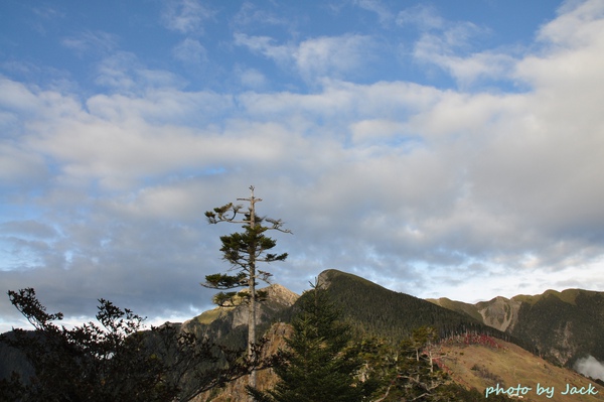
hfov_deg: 67.4
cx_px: 302
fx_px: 453
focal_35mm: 27
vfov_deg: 47.9
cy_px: 201
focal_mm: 18
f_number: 10
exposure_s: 1/250
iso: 400
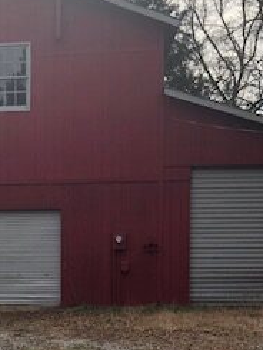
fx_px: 739
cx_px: -27
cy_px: 279
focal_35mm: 73
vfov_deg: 26.2
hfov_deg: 19.3
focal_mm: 3.99
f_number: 1.8
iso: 20
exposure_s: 1/1567
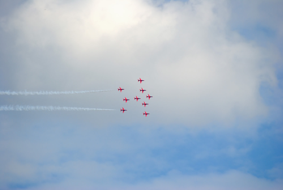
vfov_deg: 4.6
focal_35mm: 300
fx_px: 2361
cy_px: 95
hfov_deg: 6.9
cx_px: 142
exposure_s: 1/640
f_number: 8
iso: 100
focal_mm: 200
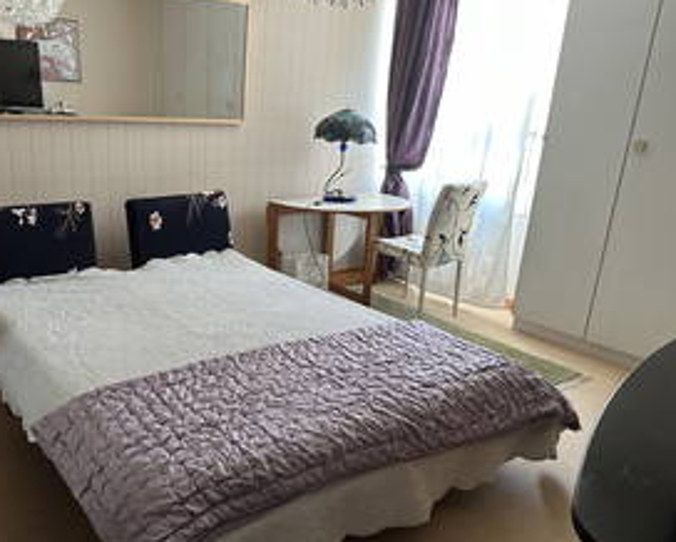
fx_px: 621
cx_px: 256
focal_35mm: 31
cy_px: 308
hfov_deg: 56.5
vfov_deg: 47.0
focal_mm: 6.86
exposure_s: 1/60
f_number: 1.78
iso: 400
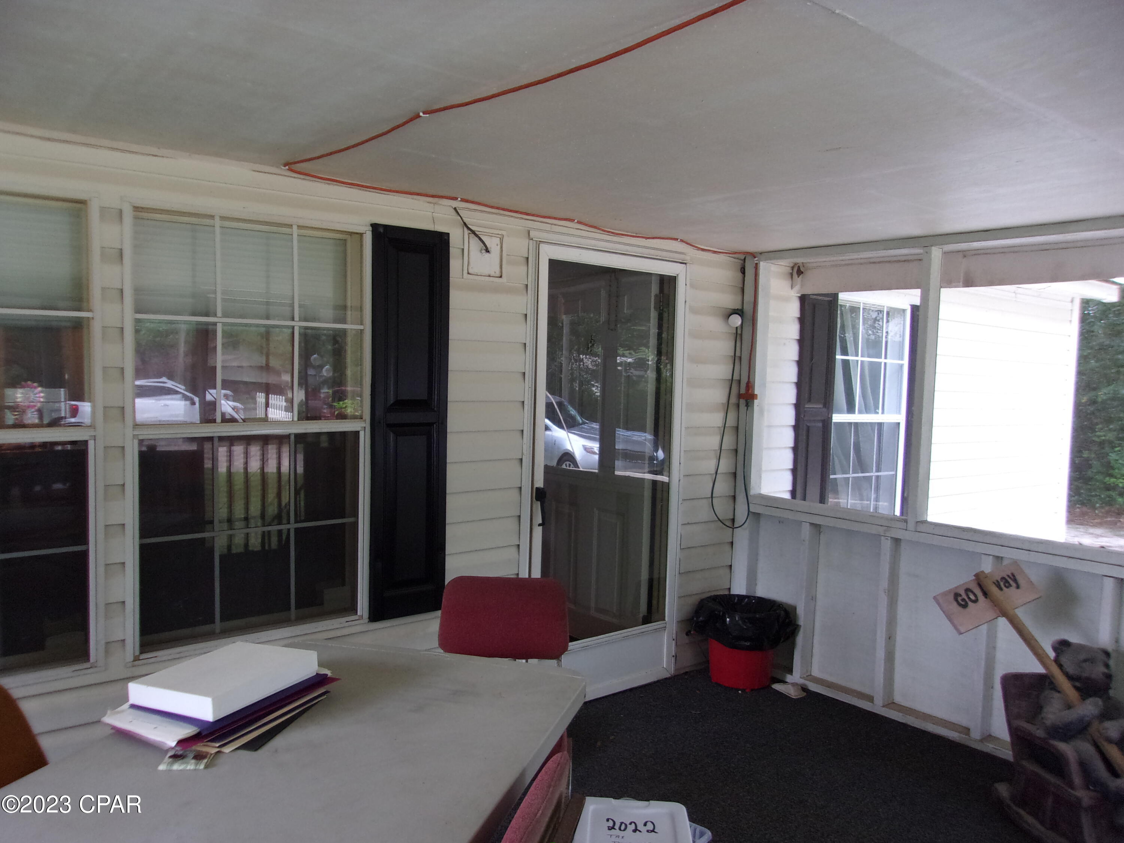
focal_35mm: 27
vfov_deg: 51.4
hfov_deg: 65.3
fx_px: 877
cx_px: 562
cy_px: 422
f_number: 3
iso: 170
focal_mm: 4.9
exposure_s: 1/34
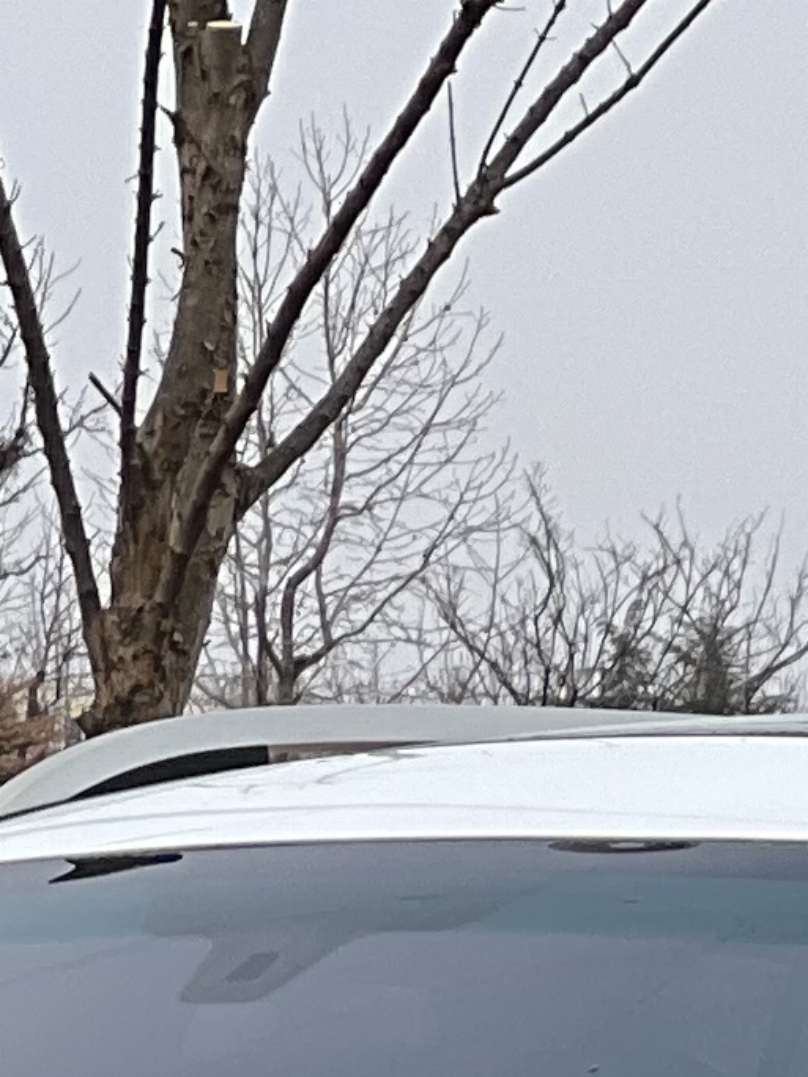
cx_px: 502
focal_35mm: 454
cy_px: 2171
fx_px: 14130
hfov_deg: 3.3
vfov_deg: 4.3
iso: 25
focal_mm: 9
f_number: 2.8
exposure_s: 1/158
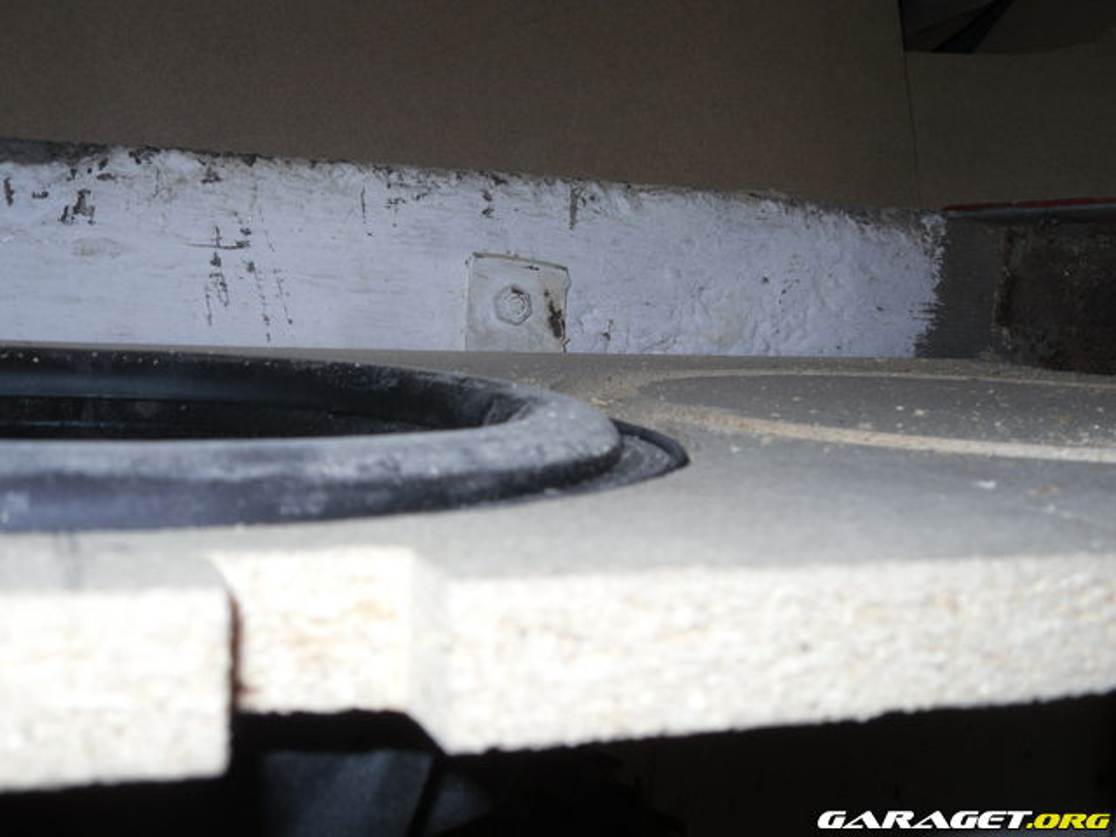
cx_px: 558
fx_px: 1419
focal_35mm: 44
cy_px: 418
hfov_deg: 42.9
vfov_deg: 32.9
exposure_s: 1/51
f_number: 3.8
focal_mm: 7.88
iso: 80
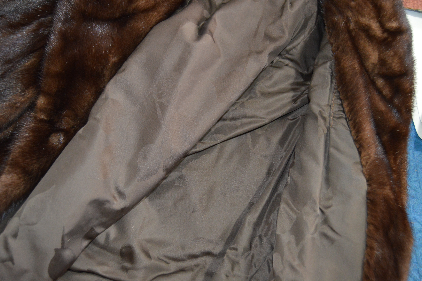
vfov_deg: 39.9
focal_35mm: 33
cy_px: 140
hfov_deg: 57.3
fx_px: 386
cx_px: 211
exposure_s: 1/60
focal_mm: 22
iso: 1600
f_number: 3.5
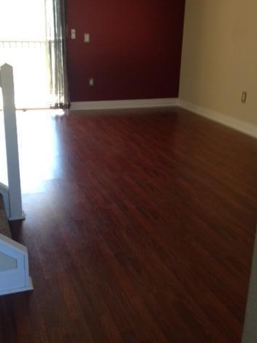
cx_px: 116
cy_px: 171
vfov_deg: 42.1
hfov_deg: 32.2
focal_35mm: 45
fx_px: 445
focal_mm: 4.12
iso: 80
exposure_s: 1/20
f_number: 2.4
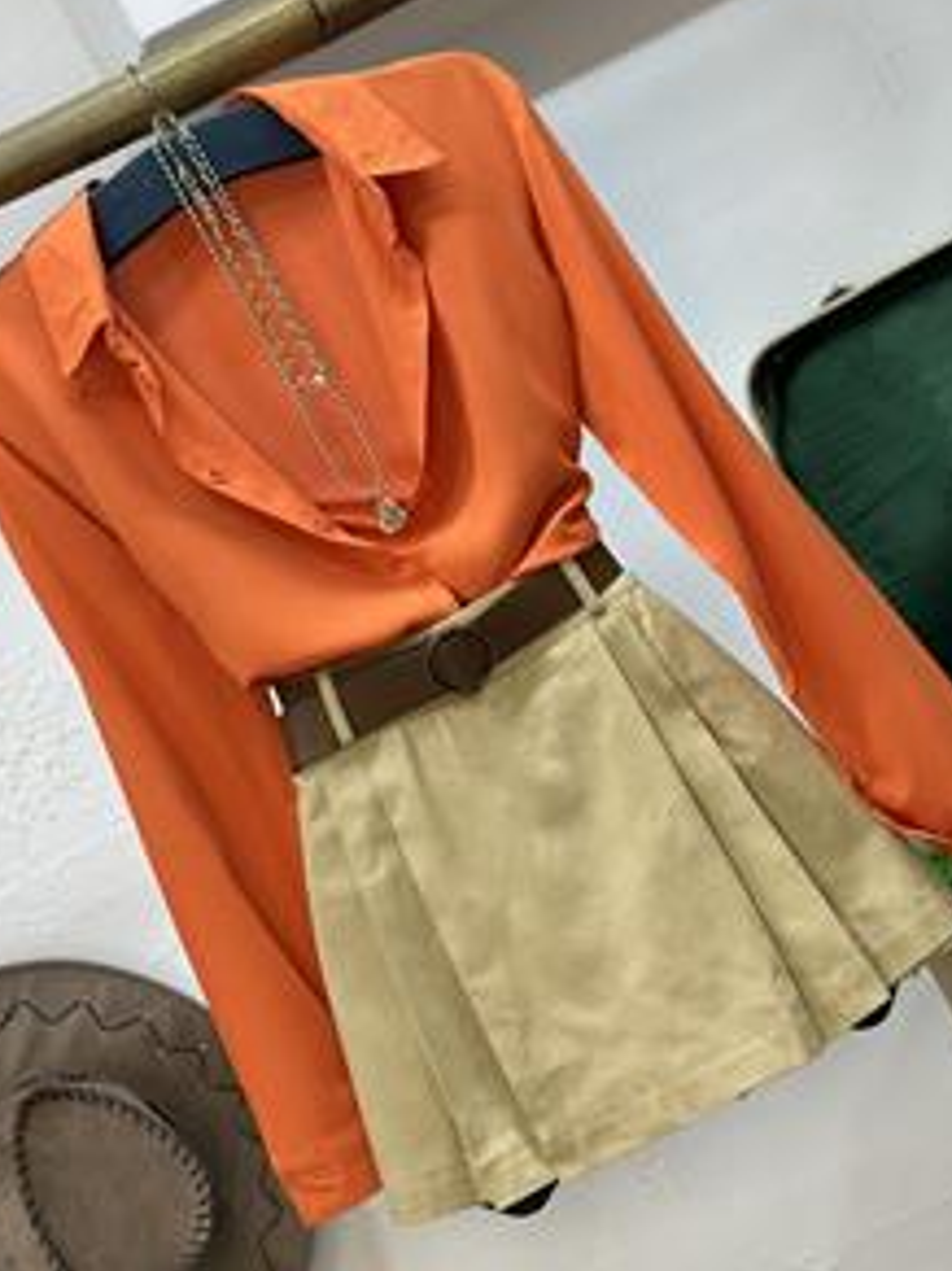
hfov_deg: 22.2
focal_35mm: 66
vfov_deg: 29.4
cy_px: 611
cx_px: 515
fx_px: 2422
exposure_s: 1/100
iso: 80
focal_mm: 6.86
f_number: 1.78
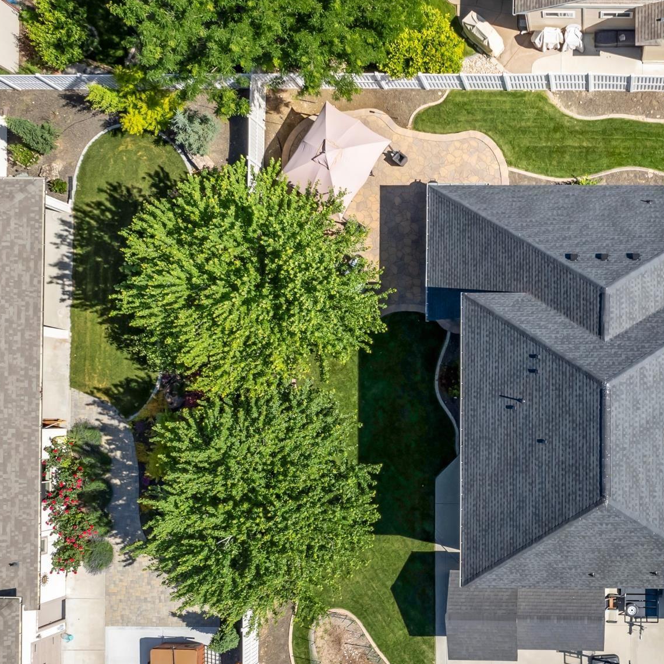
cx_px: 580
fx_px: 890
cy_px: 418
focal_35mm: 41
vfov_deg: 40.6
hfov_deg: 38.5
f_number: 2.8
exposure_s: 1/1500
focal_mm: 8.38
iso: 100
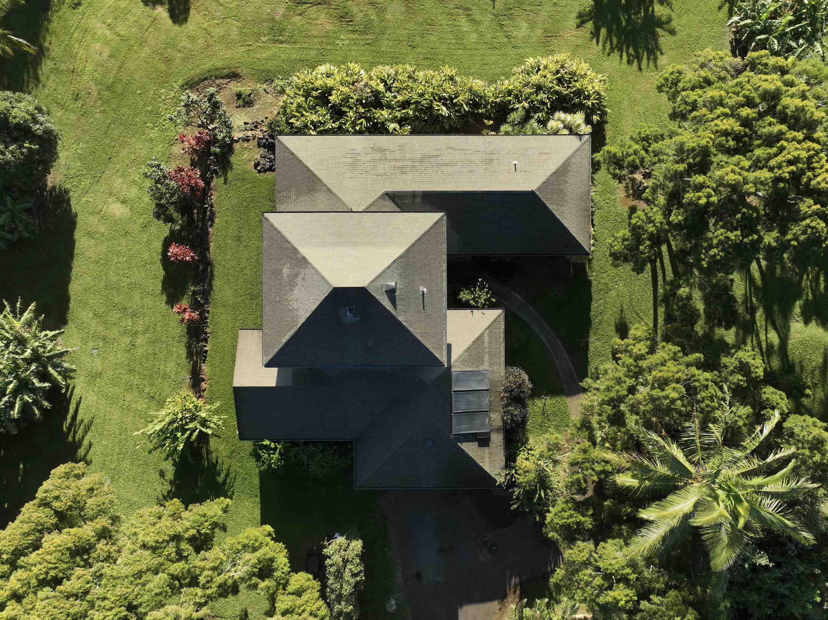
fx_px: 622
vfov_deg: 53.0
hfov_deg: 67.3
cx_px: 439
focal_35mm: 26
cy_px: 327
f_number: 2.8
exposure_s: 1/640
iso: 100
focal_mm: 12.29
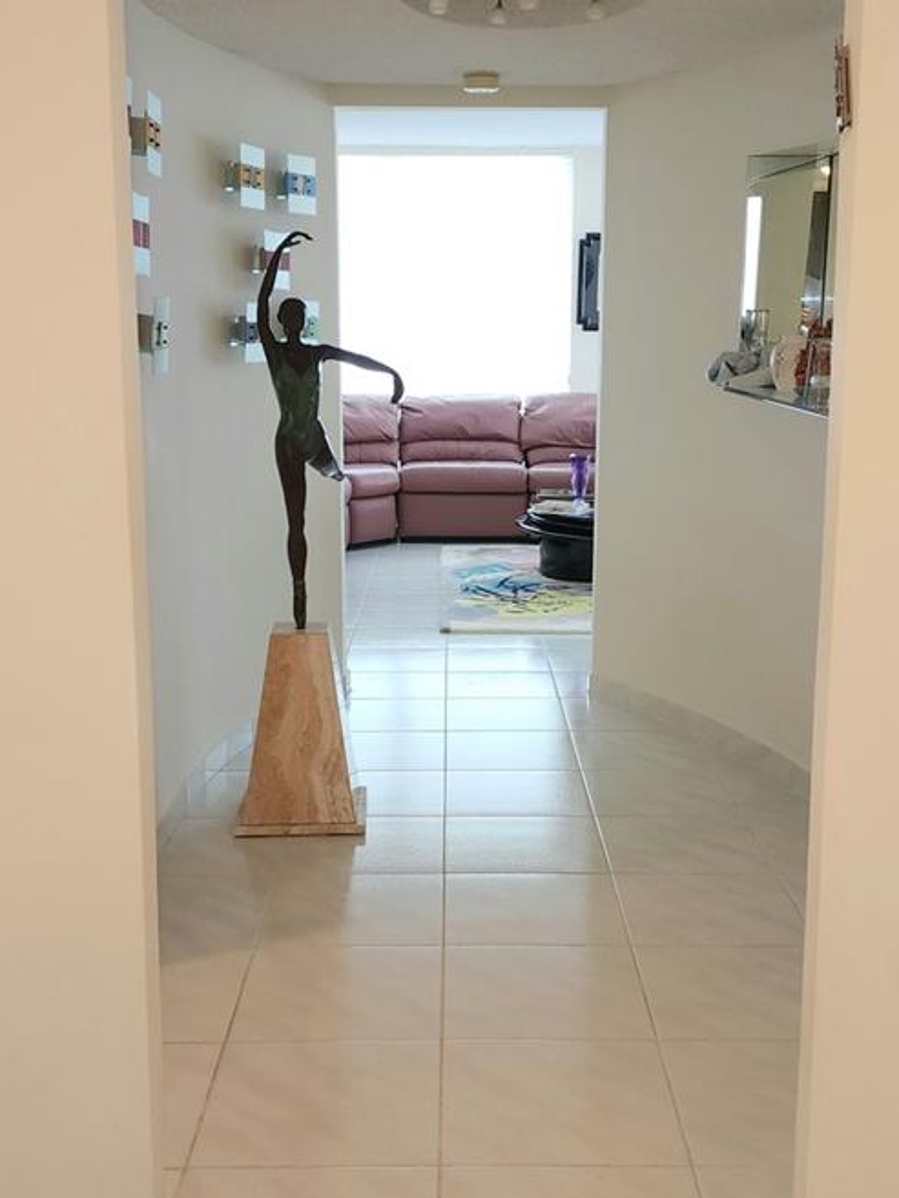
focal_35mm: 42
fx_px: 1454
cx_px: 472
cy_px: 584
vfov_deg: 44.8
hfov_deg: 34.4
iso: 100
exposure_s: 1/60.2
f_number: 1.8
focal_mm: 6.4
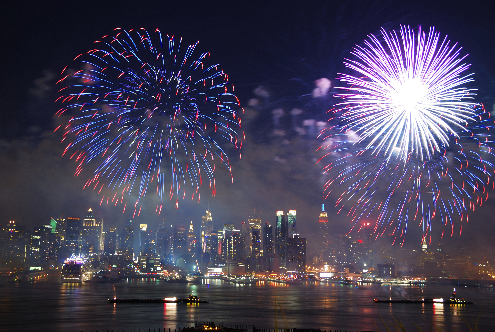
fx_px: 599
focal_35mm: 44
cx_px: 248
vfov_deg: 30.9
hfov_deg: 44.9
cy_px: 166
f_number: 5
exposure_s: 4
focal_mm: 29
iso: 100
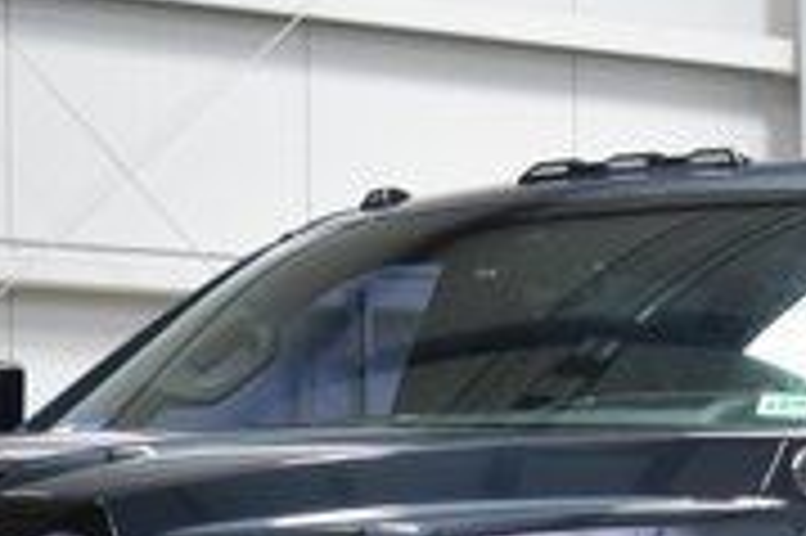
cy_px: 727
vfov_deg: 7.0
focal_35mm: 193
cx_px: 599
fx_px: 4317
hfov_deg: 10.6
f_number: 5.6
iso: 1600
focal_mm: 36
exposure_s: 1/60
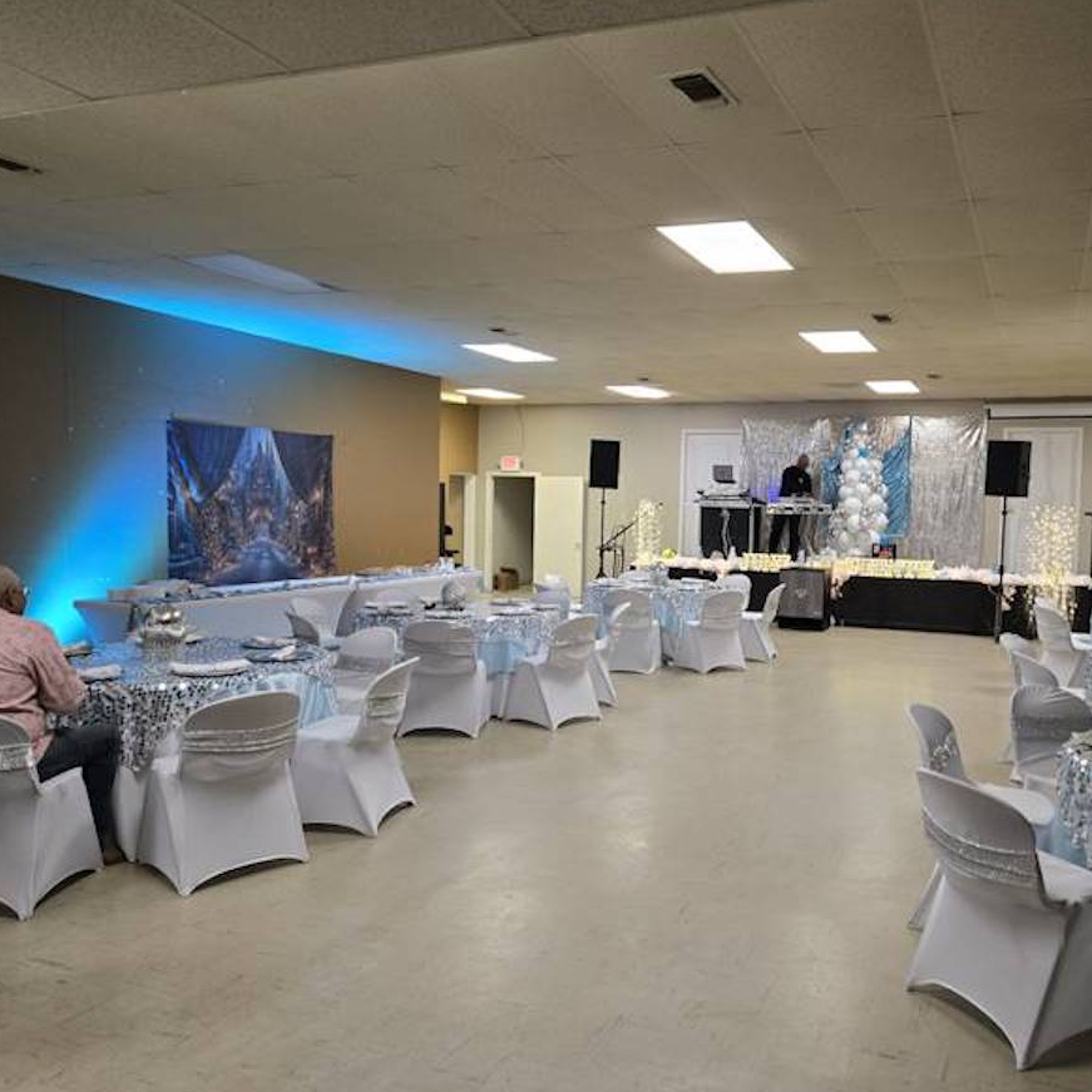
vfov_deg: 57.3
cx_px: 678
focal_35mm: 28
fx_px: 999
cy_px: 540
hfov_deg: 56.7
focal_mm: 5.4
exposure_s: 1/120
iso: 200
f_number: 1.8
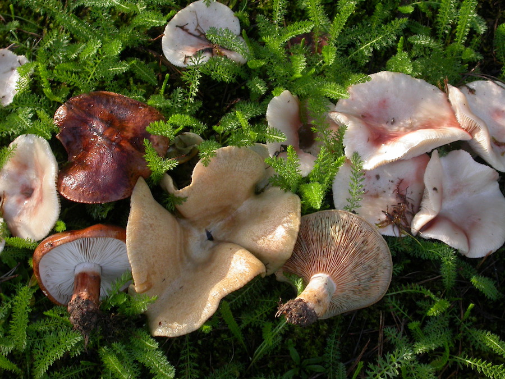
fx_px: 1284
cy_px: 190
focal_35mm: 88
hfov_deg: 22.3
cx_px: 252
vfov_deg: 16.8
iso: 100
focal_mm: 18.2
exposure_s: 1/198
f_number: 3.7
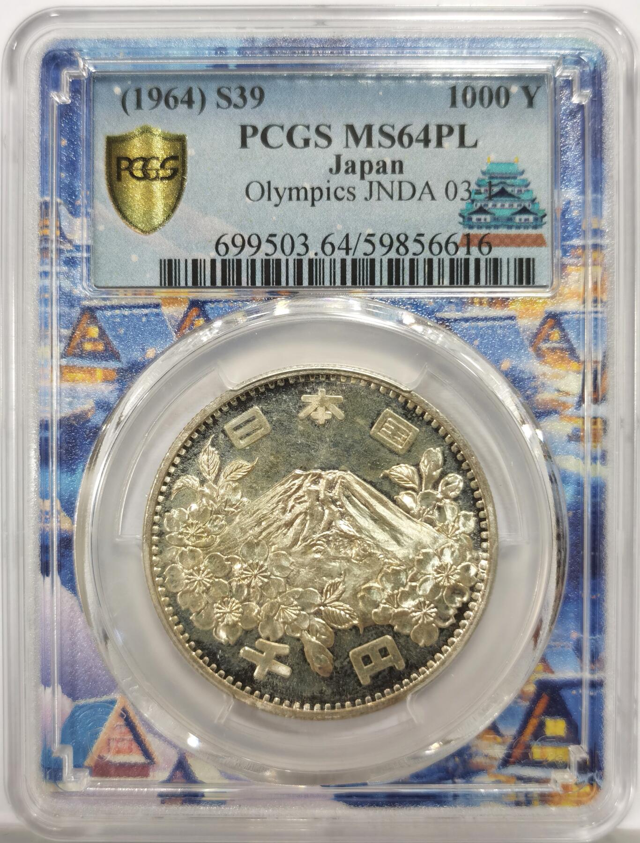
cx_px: 320
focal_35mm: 54
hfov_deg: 27.2
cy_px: 422
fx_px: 1321
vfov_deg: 35.4
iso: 100
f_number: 16
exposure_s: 1/100
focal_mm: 5.56
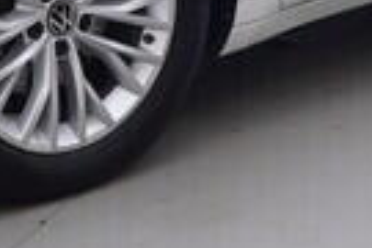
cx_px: 298
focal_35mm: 171
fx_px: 1765
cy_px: -204
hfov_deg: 12.0
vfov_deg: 7.8
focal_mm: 15
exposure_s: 1/80
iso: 200
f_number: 5
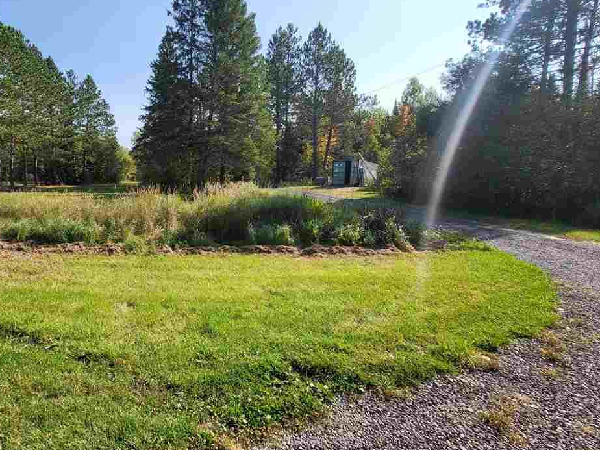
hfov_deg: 84.6
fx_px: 312
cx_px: 198
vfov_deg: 71.6
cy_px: 219
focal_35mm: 18
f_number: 2.2
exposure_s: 1/1064
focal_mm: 1.74
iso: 32
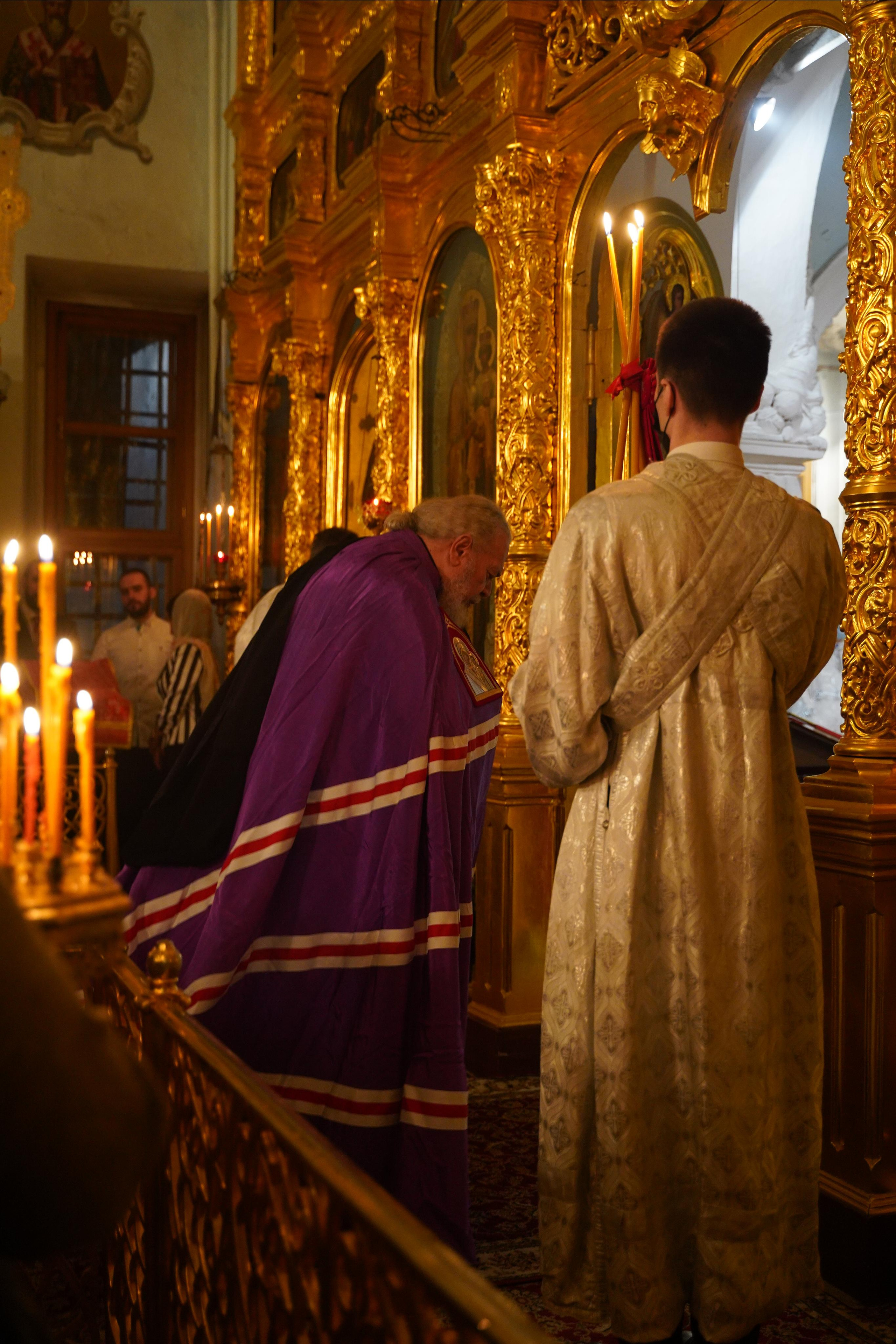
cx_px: 448
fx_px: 1493
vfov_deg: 48.5
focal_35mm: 40
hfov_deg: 33.4
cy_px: 672
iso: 3200
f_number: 2.8
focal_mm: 40
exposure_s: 1/50
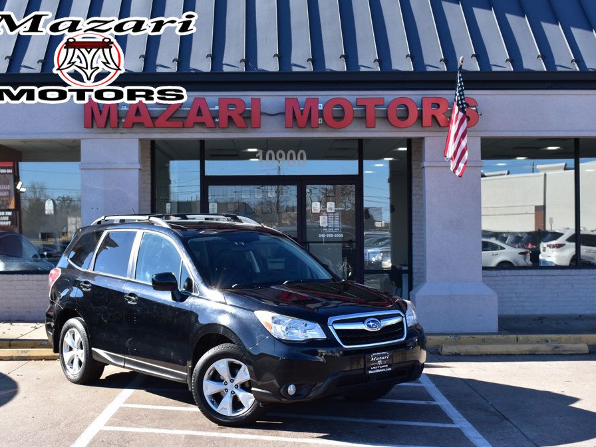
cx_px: 300
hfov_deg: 34.3
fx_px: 964
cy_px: 224
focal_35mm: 56
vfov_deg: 26.1
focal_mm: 34
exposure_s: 1/250
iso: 400
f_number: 10
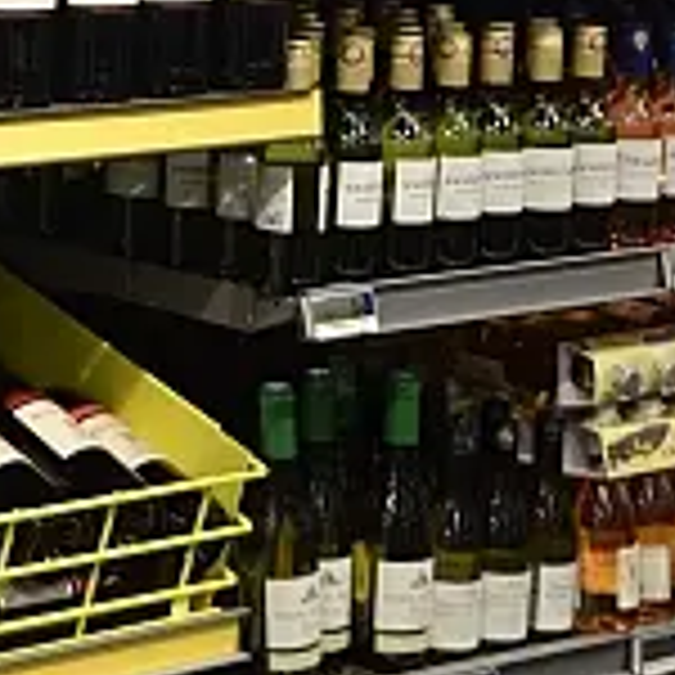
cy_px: -99
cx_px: -302
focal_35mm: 149
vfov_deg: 11.5
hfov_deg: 11.3
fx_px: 3287
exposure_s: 1/80
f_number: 4.5
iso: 400
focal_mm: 22
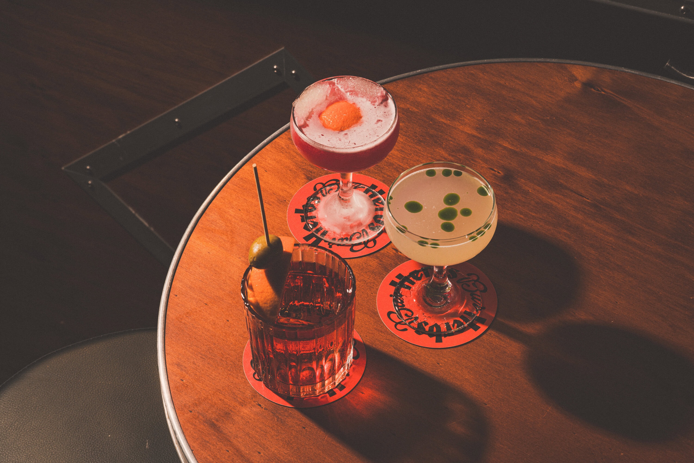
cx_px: 347
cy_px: 232
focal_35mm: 102
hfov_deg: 20.0
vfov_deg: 13.4
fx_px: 1966
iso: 160
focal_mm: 102
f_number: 18
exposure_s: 1/250
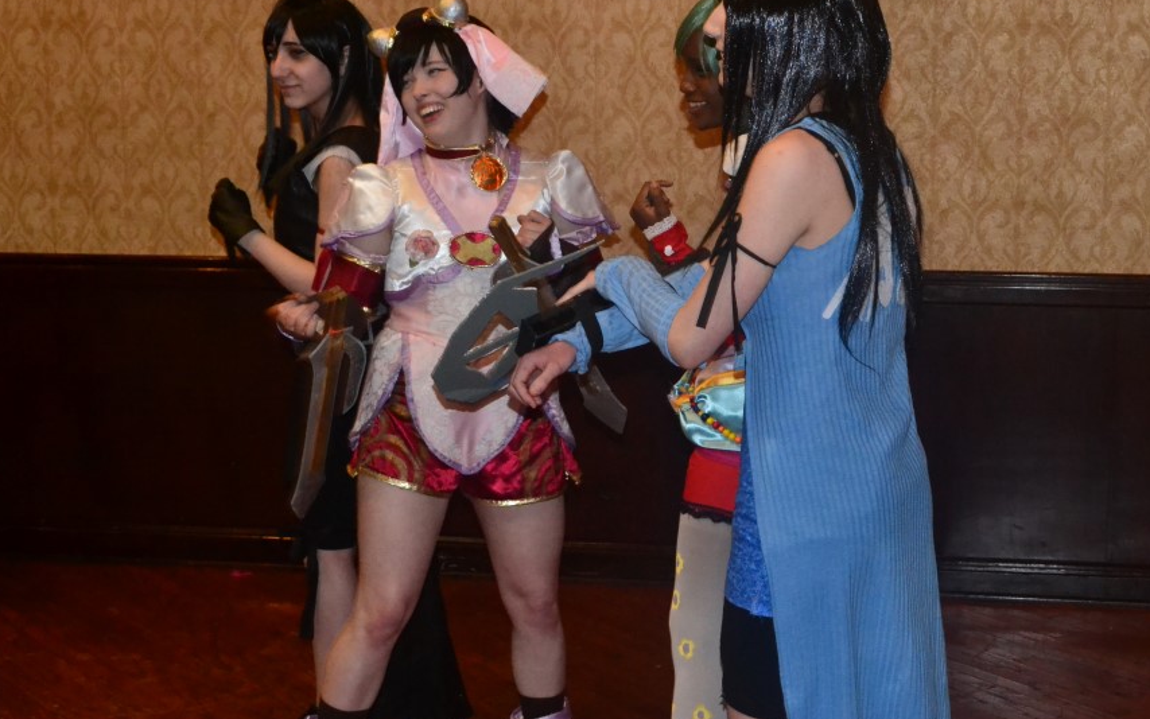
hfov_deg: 31.0
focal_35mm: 66
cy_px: 395
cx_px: 692
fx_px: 2069
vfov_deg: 19.7
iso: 3200
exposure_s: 1/60
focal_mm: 32
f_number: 7.1
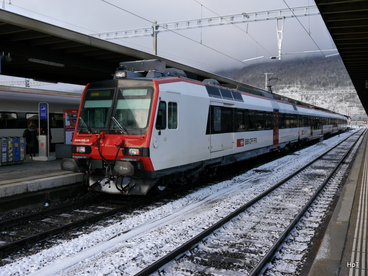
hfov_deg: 49.0
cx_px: 184
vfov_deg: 37.7
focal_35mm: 38
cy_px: 138
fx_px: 404
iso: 160
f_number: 5
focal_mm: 19
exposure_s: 1/200
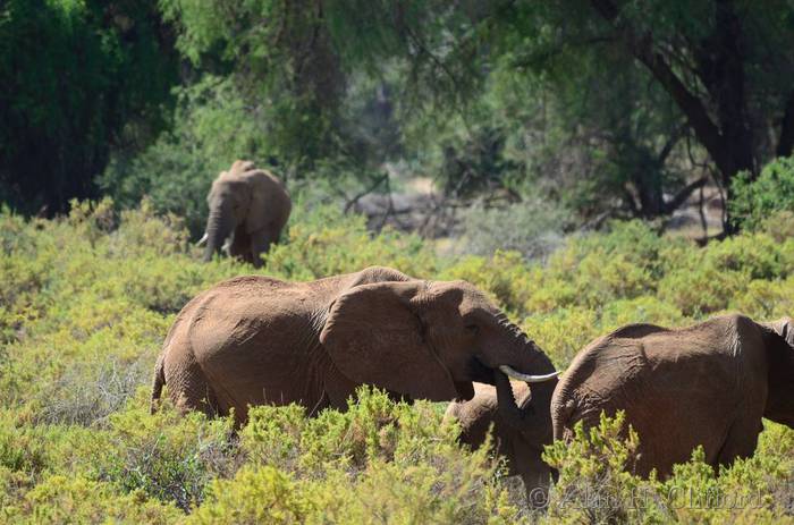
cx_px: 397
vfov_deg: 2.3
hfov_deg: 3.4
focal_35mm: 600
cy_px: 262
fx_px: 13200
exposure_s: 1/640
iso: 250
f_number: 5.6
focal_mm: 400
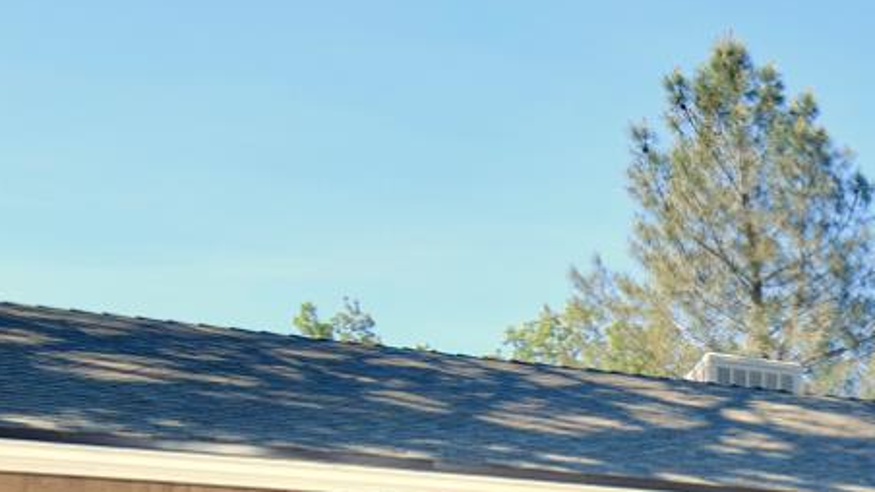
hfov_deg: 26.1
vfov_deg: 15.7
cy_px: 837
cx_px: 1165
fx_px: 1571
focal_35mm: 68
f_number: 8
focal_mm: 13
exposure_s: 1/250
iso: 220
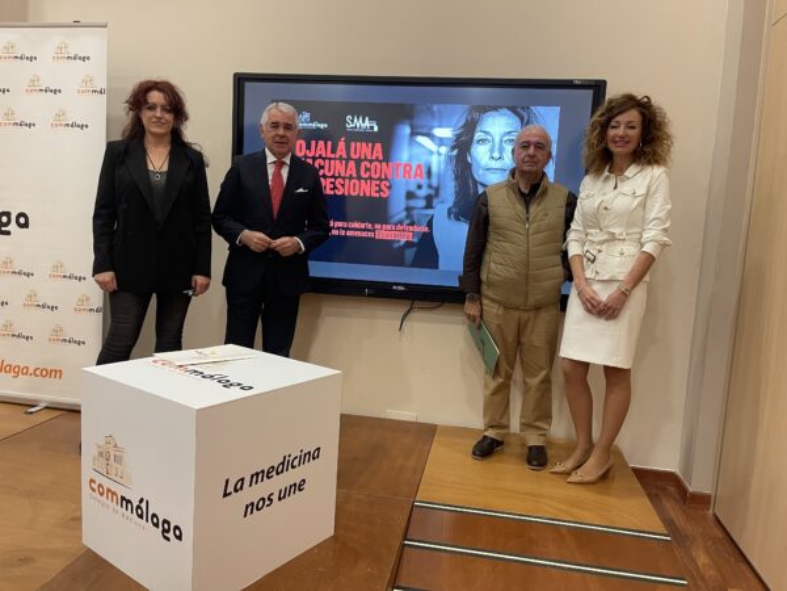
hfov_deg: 69.4
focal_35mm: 25
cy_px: 296
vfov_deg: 54.9
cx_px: 394
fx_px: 568
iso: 200
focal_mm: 5.1
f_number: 1.6
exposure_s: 1/50
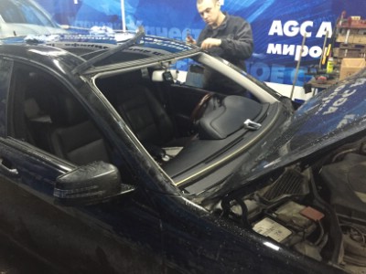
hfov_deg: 61.7
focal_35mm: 29
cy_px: 137
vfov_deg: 48.2
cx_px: 183
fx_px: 307
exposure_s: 1/17
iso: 250
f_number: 2.2
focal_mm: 4.15
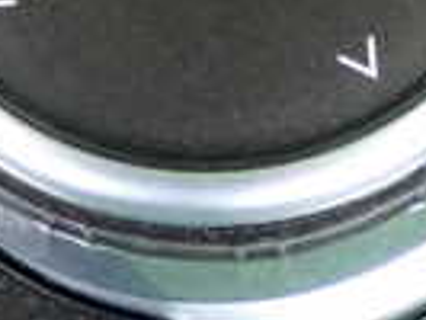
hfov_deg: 8.8
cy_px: 19
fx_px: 2771
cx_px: 221
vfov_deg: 6.6
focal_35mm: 225
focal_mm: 9.01
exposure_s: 1/125
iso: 2000
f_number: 3.2
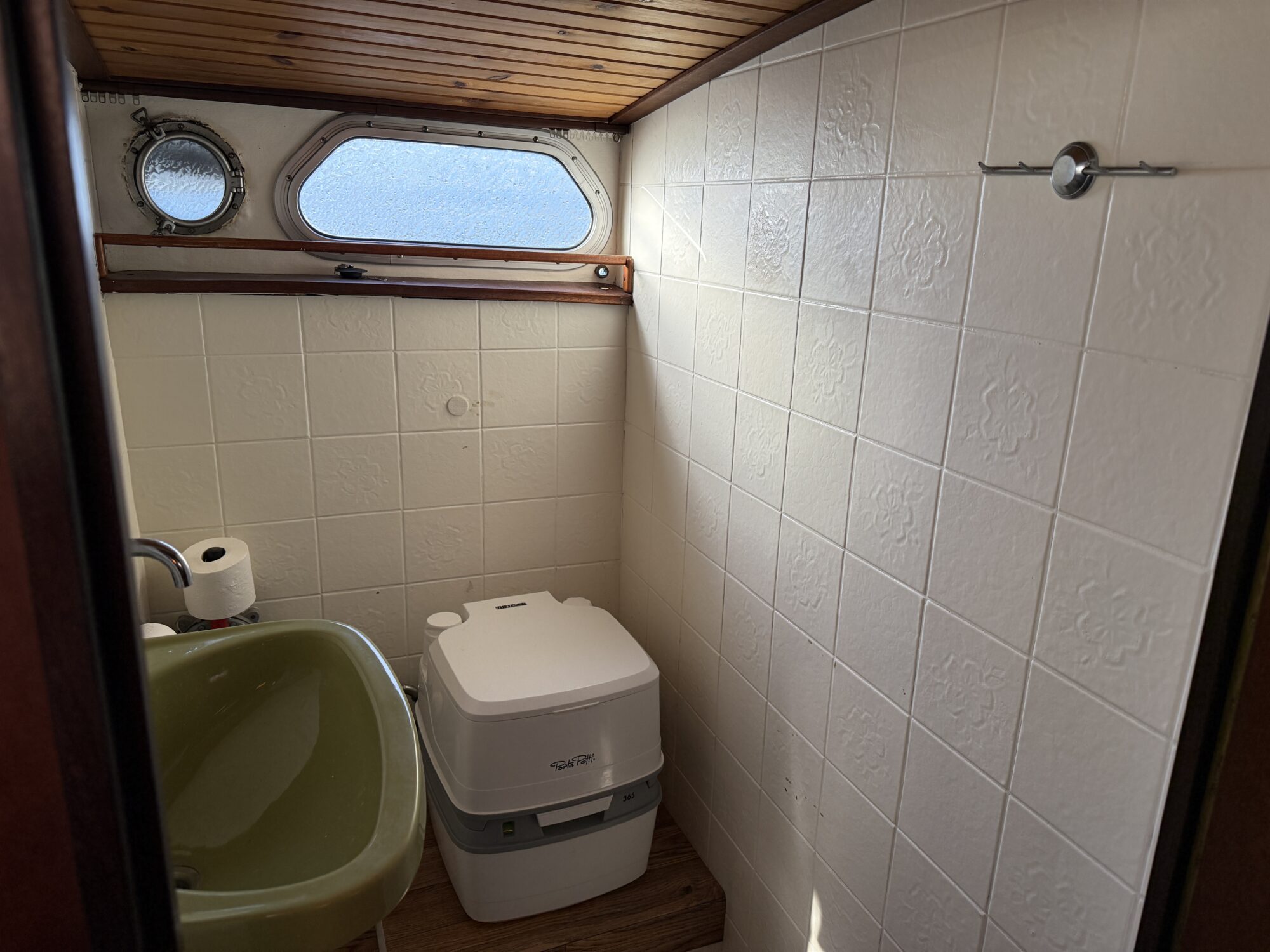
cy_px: 476
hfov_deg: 71.6
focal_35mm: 24
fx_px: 881
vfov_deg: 56.8
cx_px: 635
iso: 200
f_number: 1.78
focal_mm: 6.76
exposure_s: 1/220
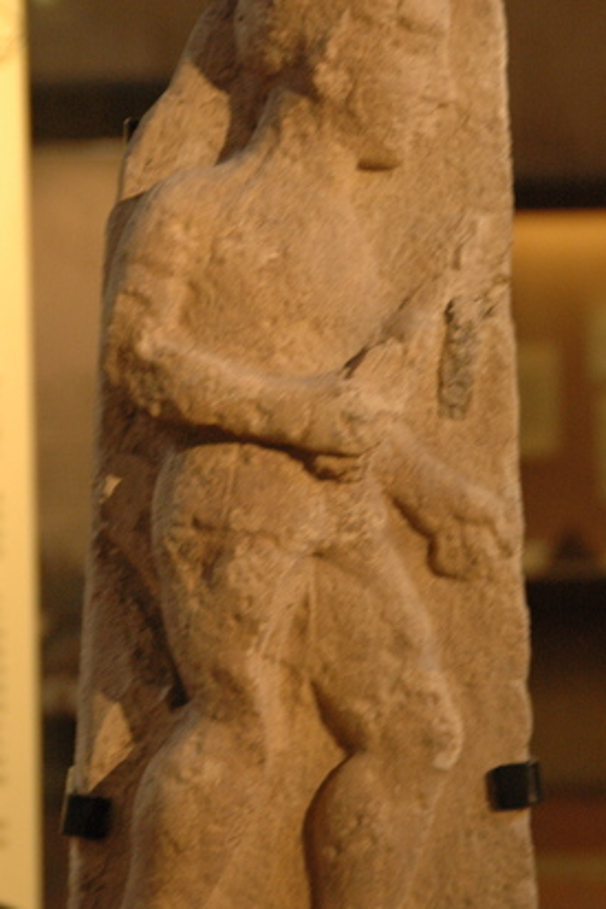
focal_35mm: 252
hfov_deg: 5.5
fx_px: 6363
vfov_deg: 8.2
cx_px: 361
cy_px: 496
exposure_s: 1/30
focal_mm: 105
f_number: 5.6
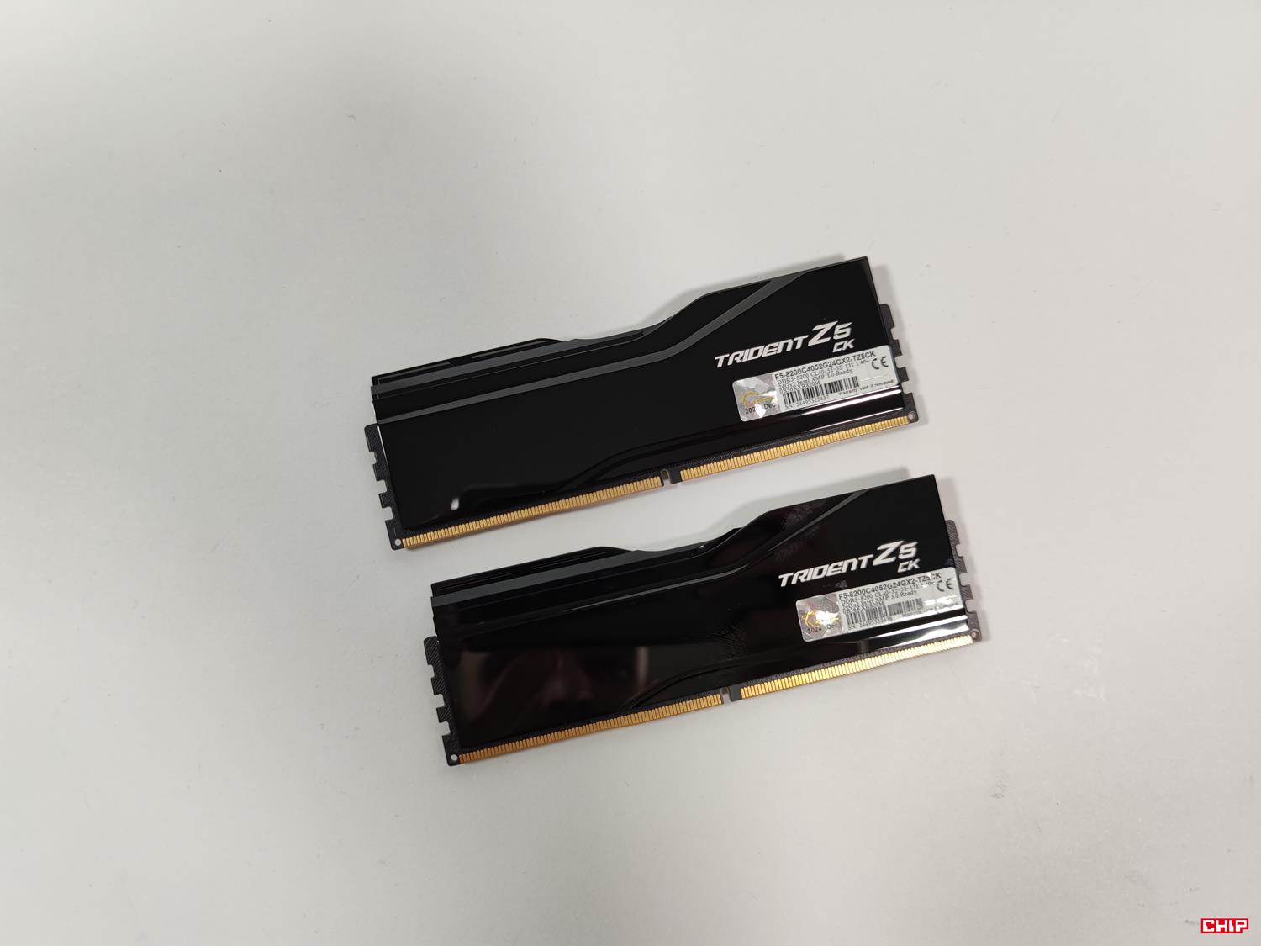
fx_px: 911
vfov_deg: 54.9
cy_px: 473
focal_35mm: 25
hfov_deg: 69.4
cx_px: 630
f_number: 1.85
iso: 72
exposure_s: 1/100
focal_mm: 6.78
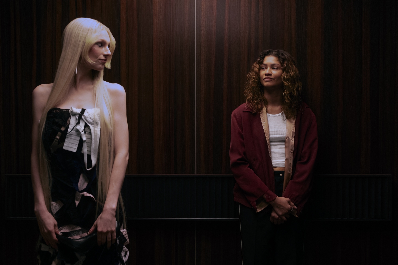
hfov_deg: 46.4
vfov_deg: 31.9
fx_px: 464
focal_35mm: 42
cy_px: 132
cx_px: 199
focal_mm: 28.3
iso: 2000
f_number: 3.2
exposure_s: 1/125
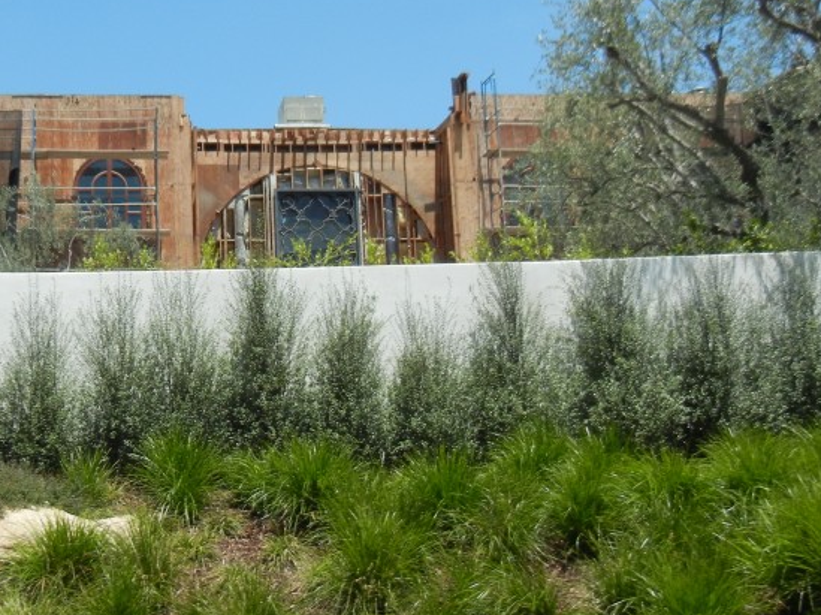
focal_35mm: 56
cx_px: 179
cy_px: 218
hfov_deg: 33.5
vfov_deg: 26.0
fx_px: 1327
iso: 160
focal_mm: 5.4
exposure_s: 1/331
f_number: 7
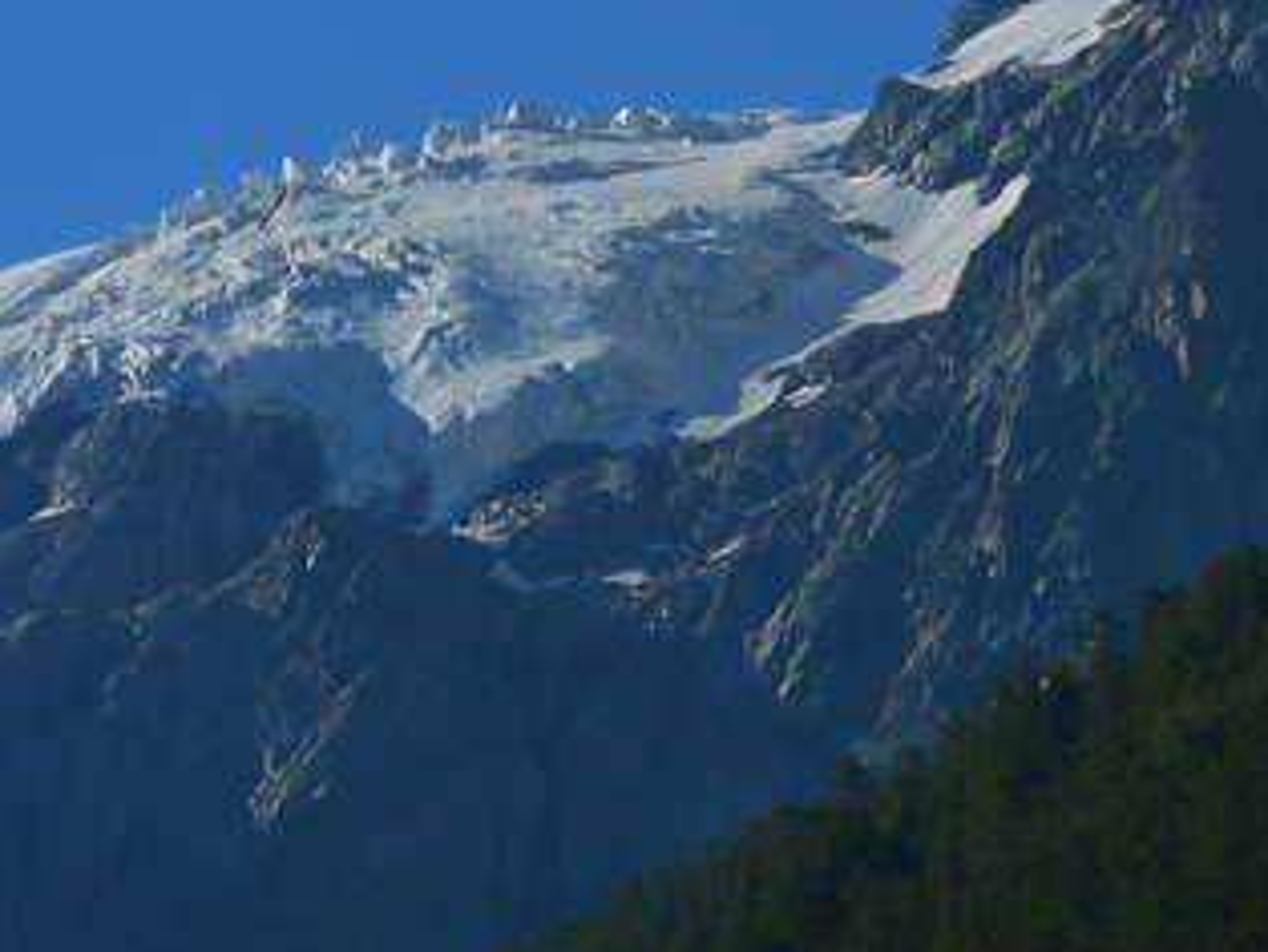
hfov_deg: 5.2
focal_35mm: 382
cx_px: 626
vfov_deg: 3.9
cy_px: 129
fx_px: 14004
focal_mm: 36
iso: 80
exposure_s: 1/500
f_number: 6.6
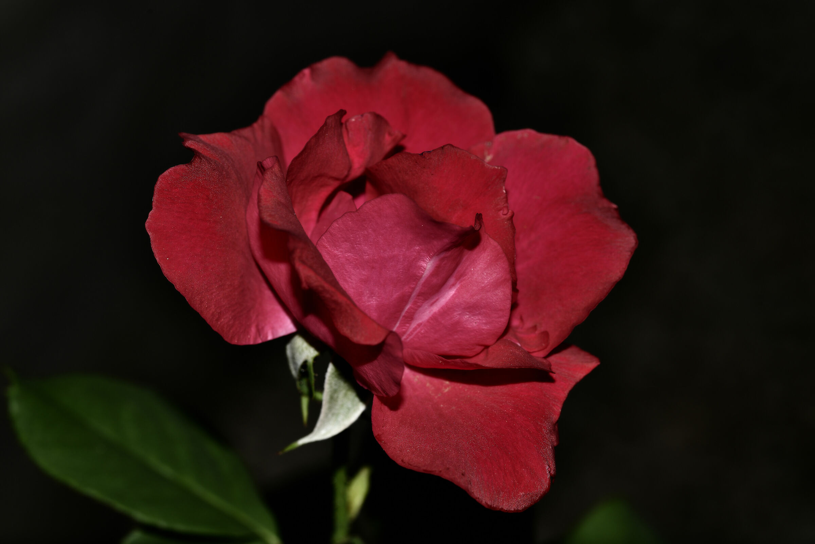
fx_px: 2265
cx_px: 408
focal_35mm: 100
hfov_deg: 20.4
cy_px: 272
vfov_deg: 13.7
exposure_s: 1/250
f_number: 16
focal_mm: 100
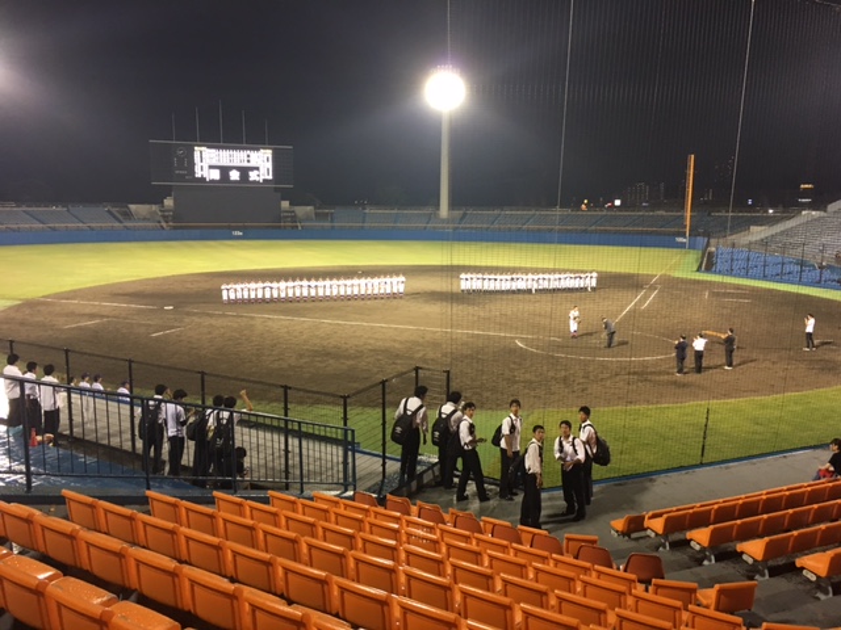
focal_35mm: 29
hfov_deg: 61.7
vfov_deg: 48.2
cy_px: 315
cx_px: 420
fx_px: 705
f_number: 2.2
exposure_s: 1/30
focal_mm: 4.15
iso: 100
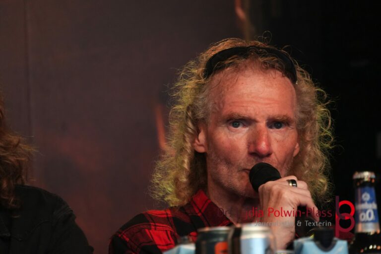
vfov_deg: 4.1
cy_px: 127
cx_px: 190
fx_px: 3540
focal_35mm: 334
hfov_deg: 6.2
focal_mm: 223
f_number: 6.3
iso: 3200
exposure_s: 1/400
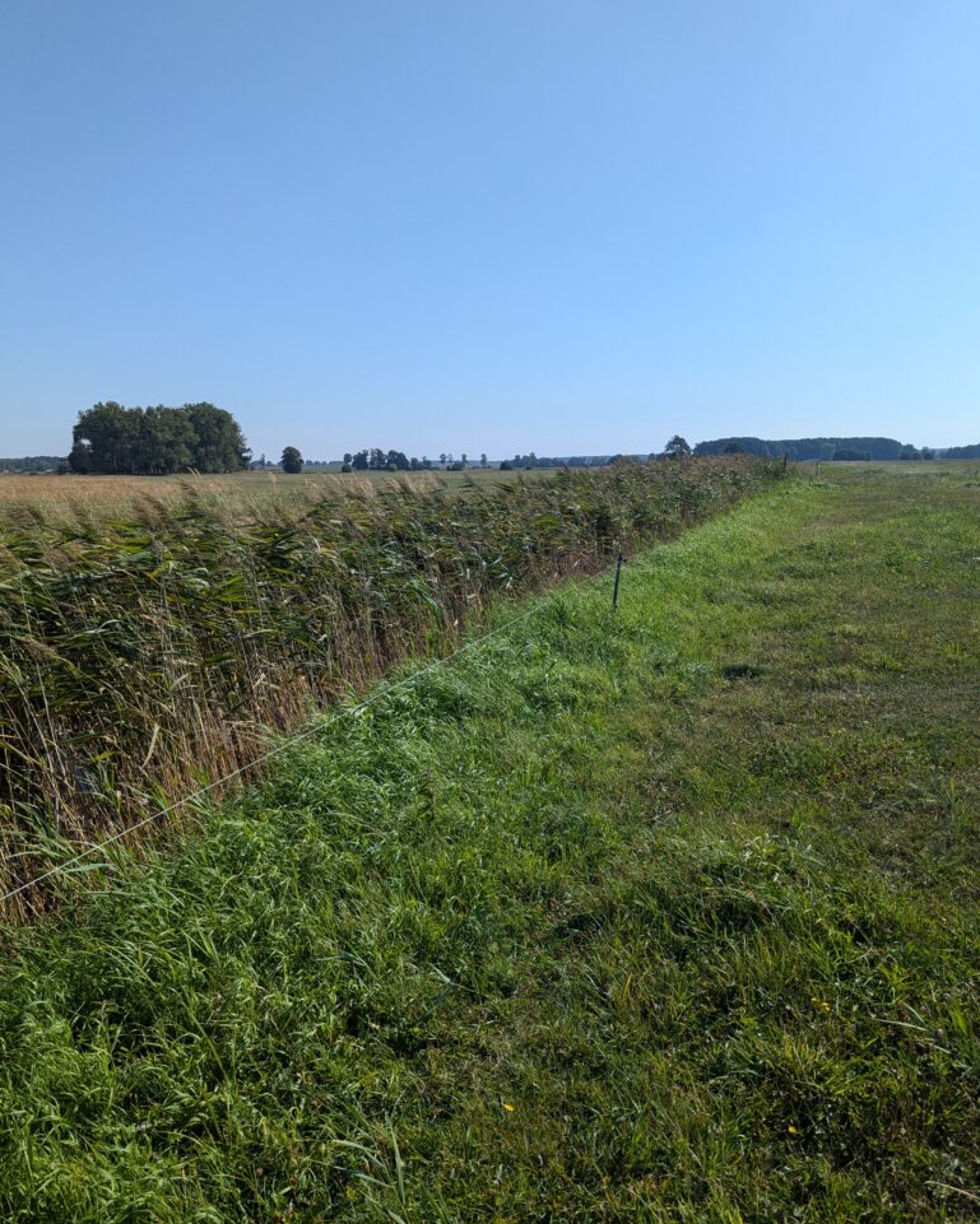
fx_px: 906
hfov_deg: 56.8
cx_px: 490
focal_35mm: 25
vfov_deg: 68.1
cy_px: 629
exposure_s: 1/2632
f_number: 1.85
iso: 45
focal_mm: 6.81
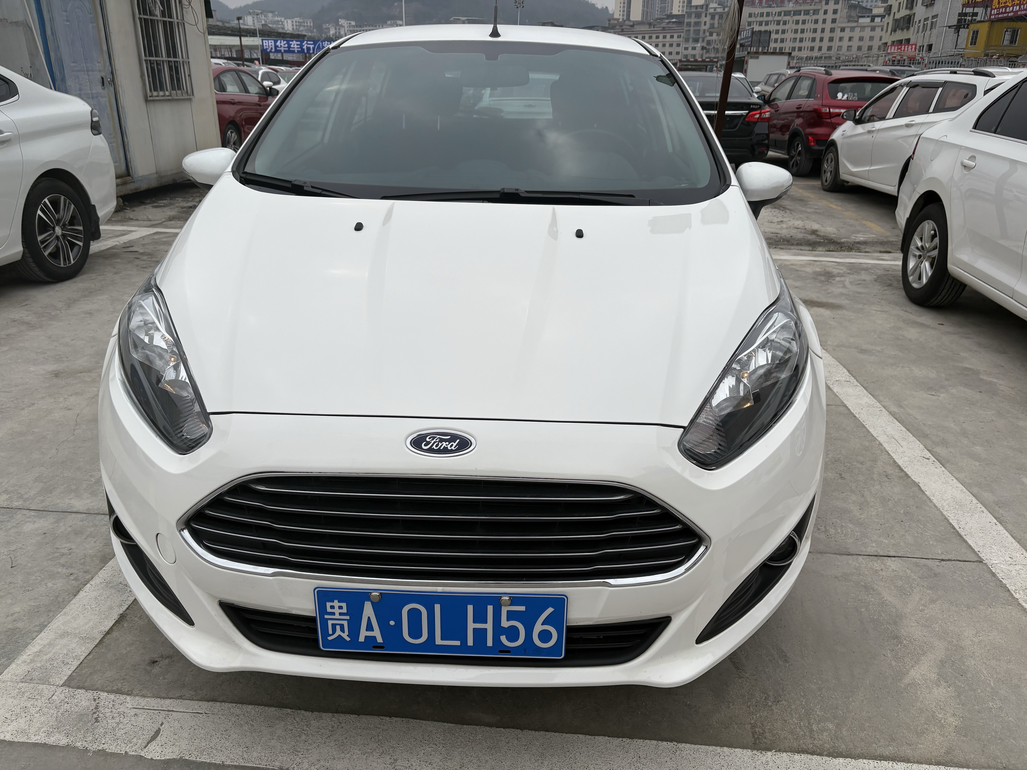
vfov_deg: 53.1
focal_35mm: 26
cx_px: 514
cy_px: 385
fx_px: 771
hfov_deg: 67.3
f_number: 1.6
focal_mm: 5.96
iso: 50
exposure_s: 1/4065
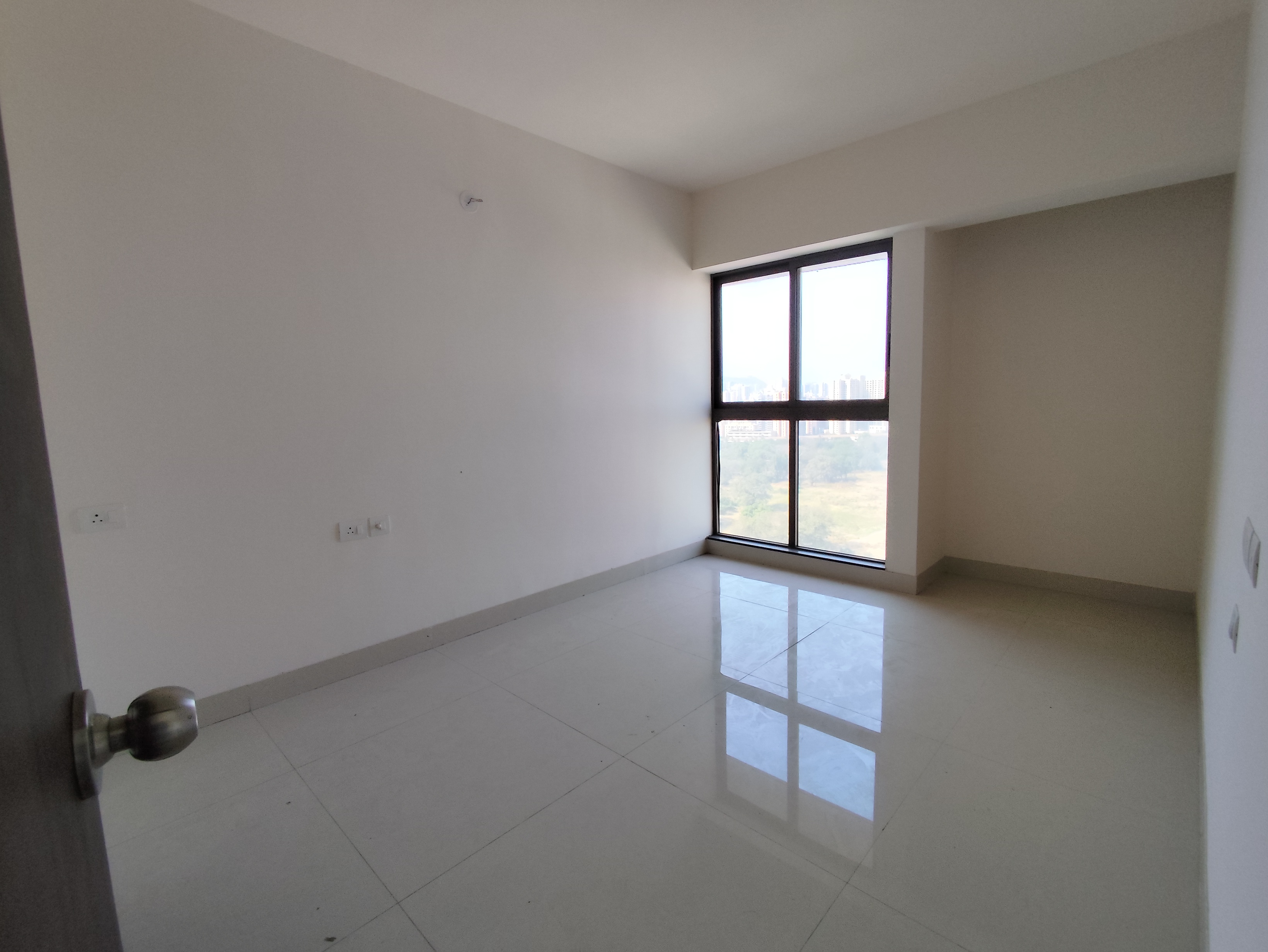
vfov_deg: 78.2
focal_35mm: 16
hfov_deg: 94.5
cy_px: 476
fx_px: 586
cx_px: 634
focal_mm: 1.65
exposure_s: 1/399
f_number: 2.2
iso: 50
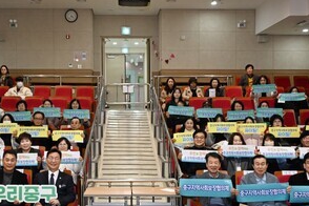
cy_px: 120
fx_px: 421
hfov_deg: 40.2
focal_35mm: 49
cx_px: 124
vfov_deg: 27.5
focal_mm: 24
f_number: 5
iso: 2500
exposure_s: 1/160
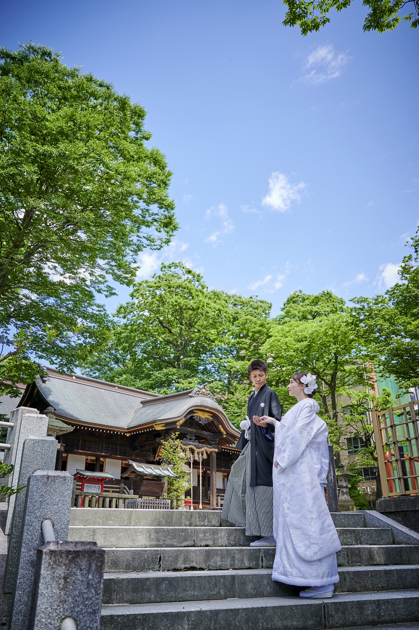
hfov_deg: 44.9
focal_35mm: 29
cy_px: 315
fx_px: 507
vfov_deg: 63.7
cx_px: 210
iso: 200
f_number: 4
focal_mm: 29
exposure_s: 1/640
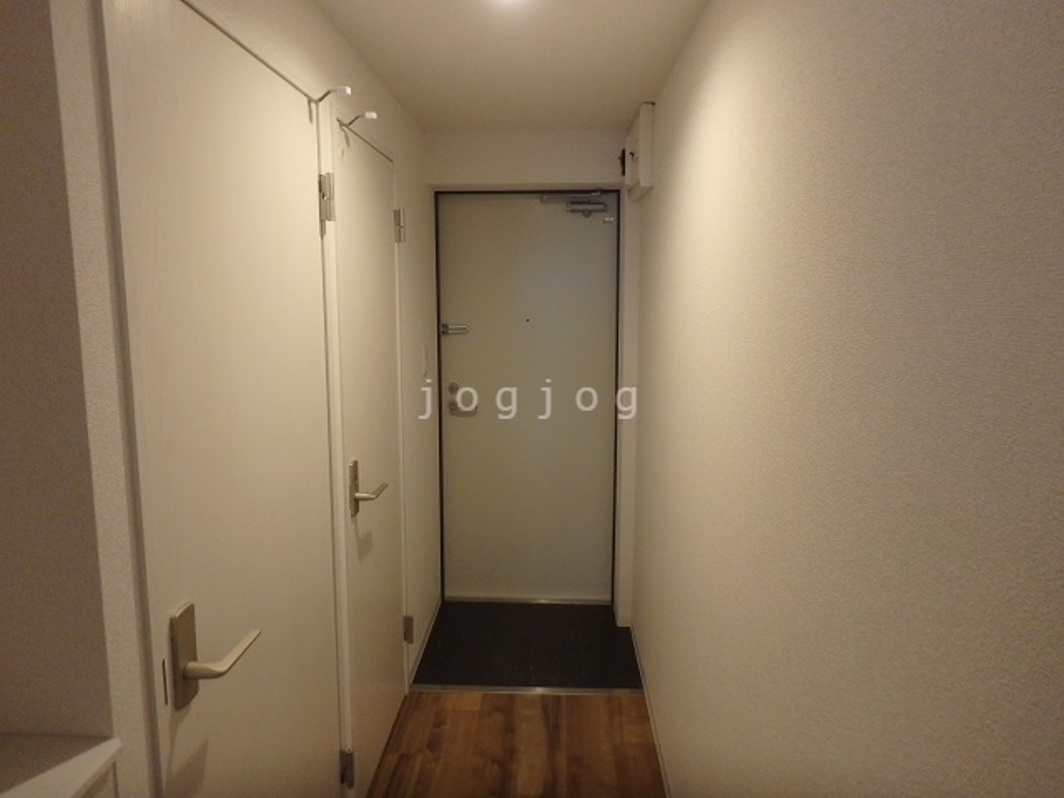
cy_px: 399
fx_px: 645
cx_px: 532
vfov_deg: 63.4
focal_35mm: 21
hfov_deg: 79.0
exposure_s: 1/30
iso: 400
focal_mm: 3.7
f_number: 3.5
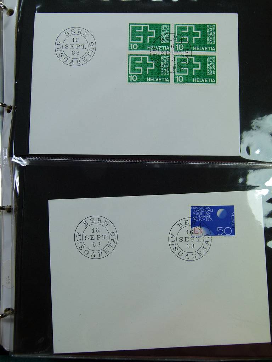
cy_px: 181
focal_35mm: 40
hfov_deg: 36.0
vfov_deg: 46.8
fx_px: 419
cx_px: 136
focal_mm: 7.3
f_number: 4
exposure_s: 1/125
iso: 100
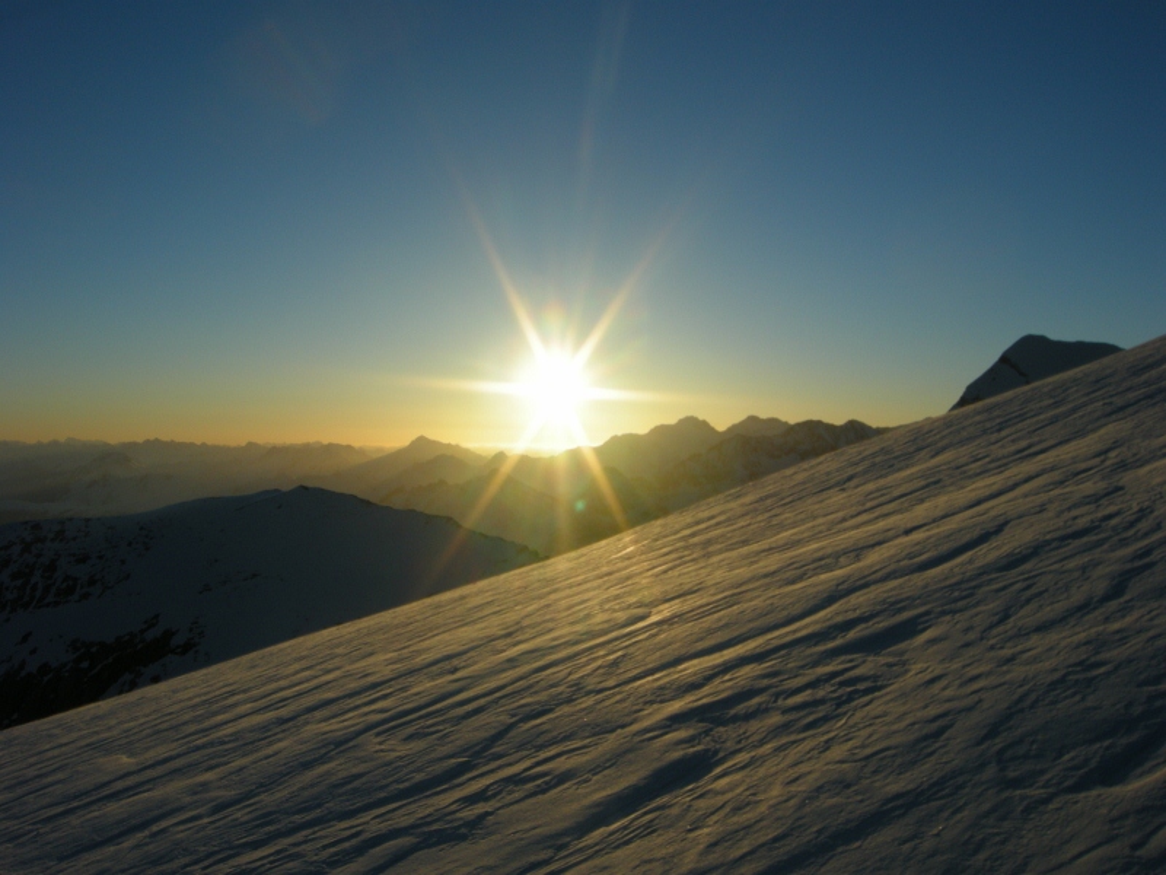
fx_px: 1179
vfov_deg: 40.7
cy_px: 438
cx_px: 583
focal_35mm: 35
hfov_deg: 52.6
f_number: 6.8
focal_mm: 7.5
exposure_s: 1/404
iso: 64
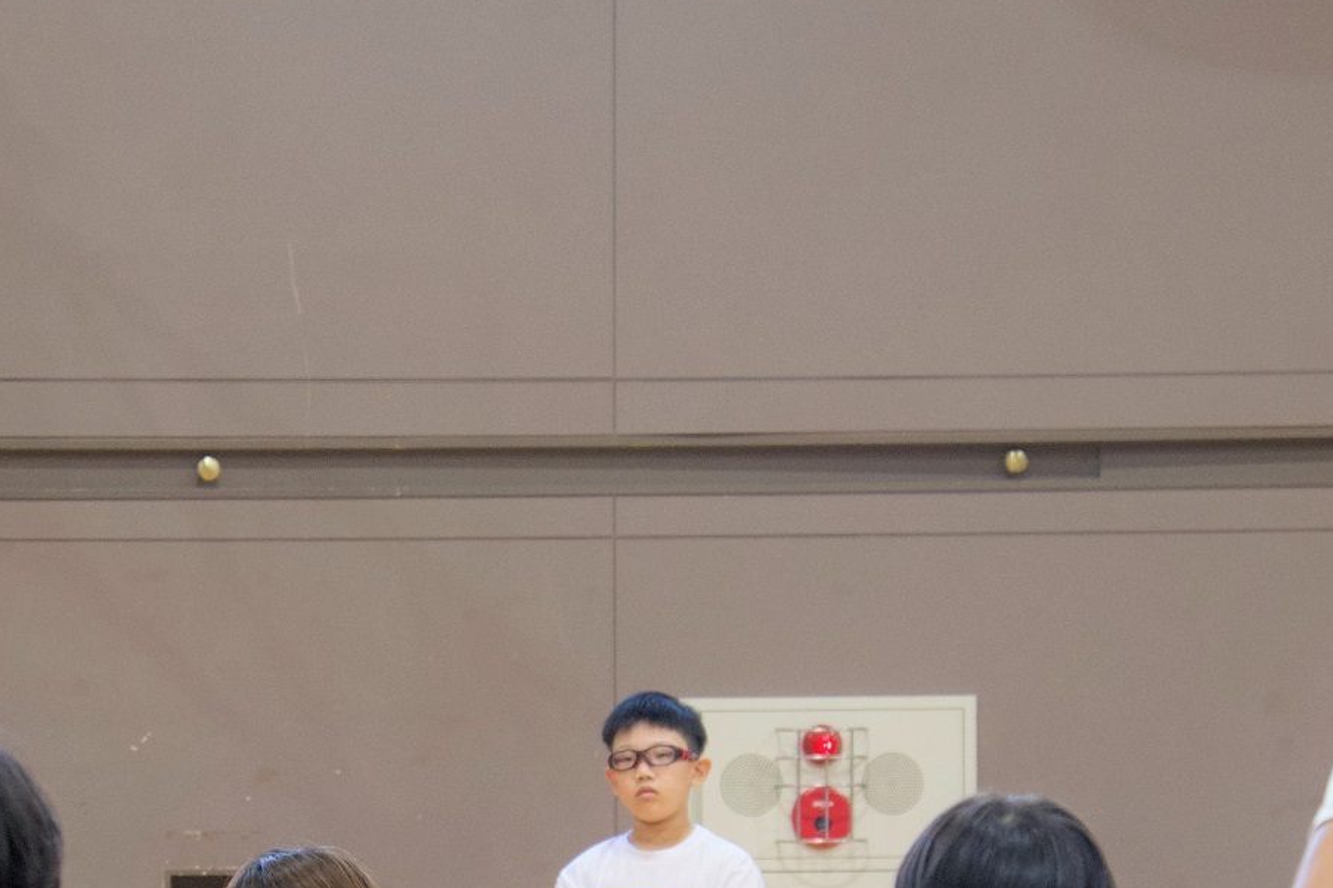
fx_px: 9997
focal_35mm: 270
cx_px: 381
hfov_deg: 7.6
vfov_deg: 5.1
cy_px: 979
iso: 1000
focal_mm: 80
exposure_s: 1/80
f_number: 5
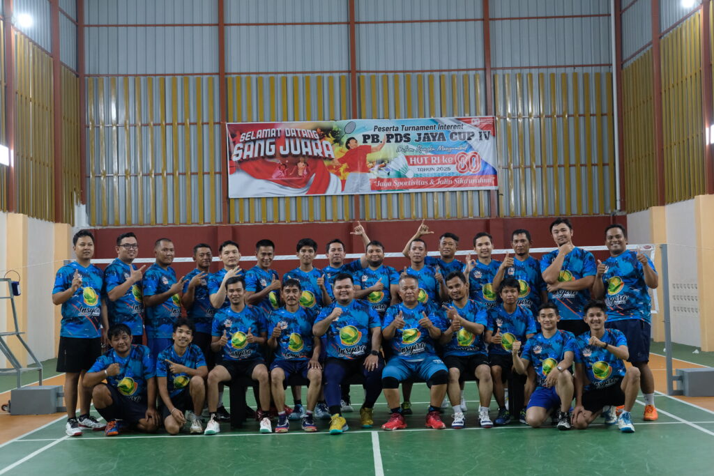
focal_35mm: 53
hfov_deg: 37.5
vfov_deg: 25.5
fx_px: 1051
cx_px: 357
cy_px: 238
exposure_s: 1/80
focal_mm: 35
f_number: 4
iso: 2000
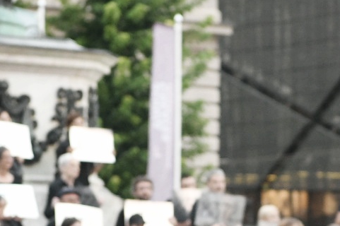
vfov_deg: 5.8
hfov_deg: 8.7
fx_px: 2227
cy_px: 255
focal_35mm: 236
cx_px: 266
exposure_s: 1/250
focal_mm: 70
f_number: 4
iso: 2500
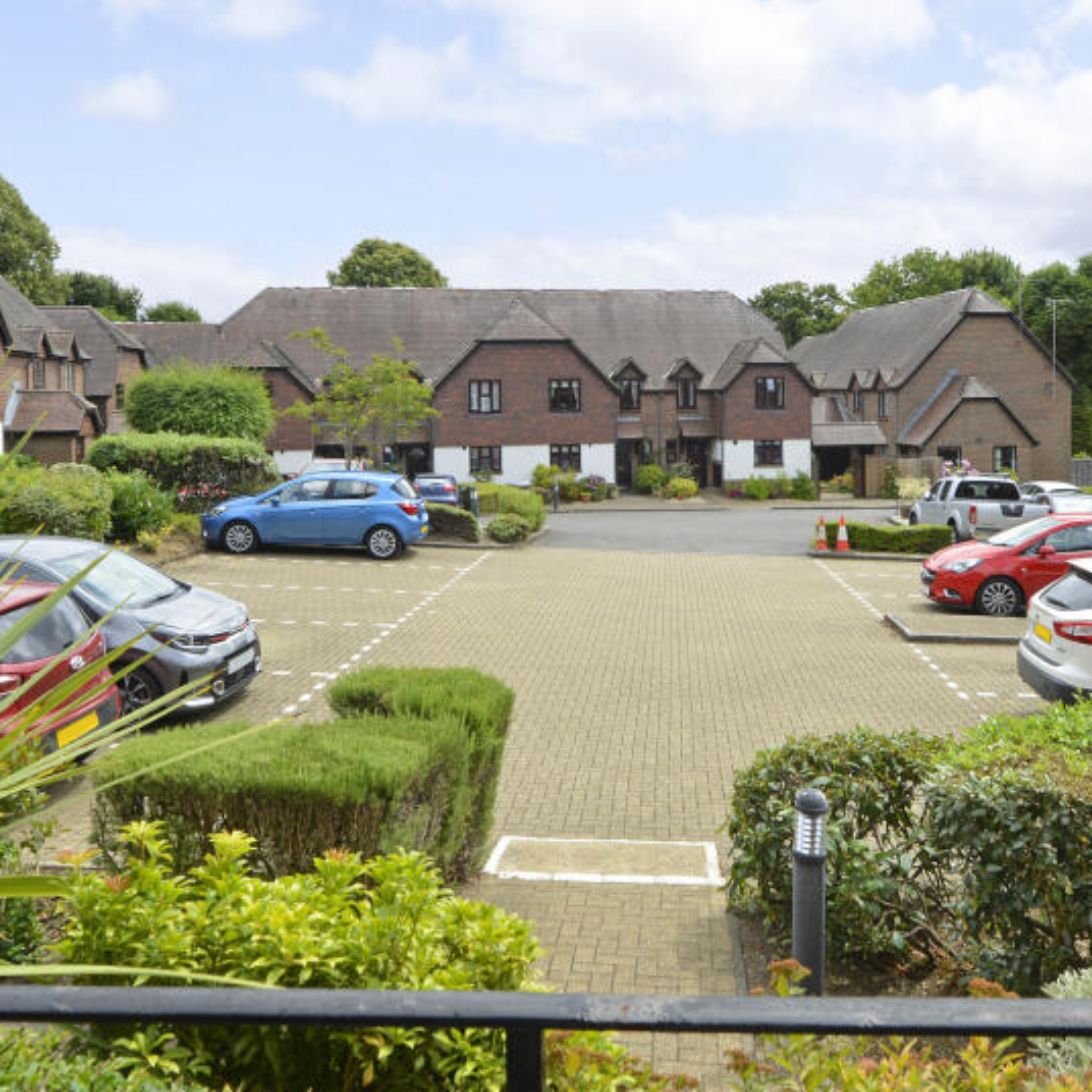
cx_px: 650
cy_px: 449
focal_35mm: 26
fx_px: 928
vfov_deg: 60.5
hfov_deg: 60.5
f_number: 14
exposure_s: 1/125
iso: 400
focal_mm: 16
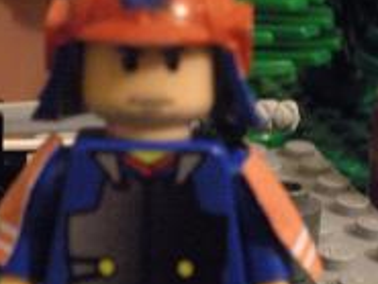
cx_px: 132
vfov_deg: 17.0
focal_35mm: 87
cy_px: 104
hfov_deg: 22.4
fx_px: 951
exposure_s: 1/5.8
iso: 800
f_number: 4
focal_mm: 7.7
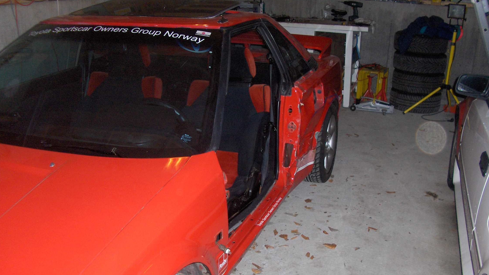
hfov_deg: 51.6
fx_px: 506
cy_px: 181
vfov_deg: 30.2
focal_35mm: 39
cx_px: 240
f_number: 2.6
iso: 100
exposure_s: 1/60
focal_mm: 5.8
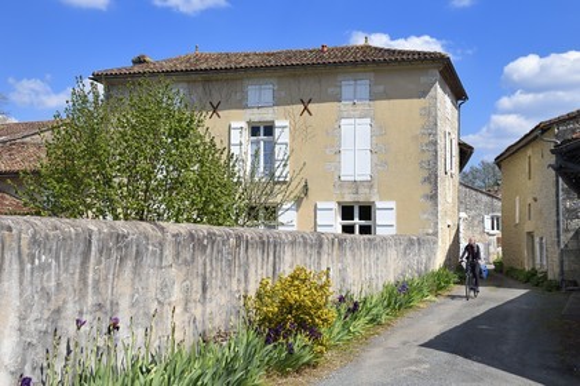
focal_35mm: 45
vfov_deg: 29.8
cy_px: 193
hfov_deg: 43.6
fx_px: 724
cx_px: 290
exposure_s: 1/640
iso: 200
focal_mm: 45
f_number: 9
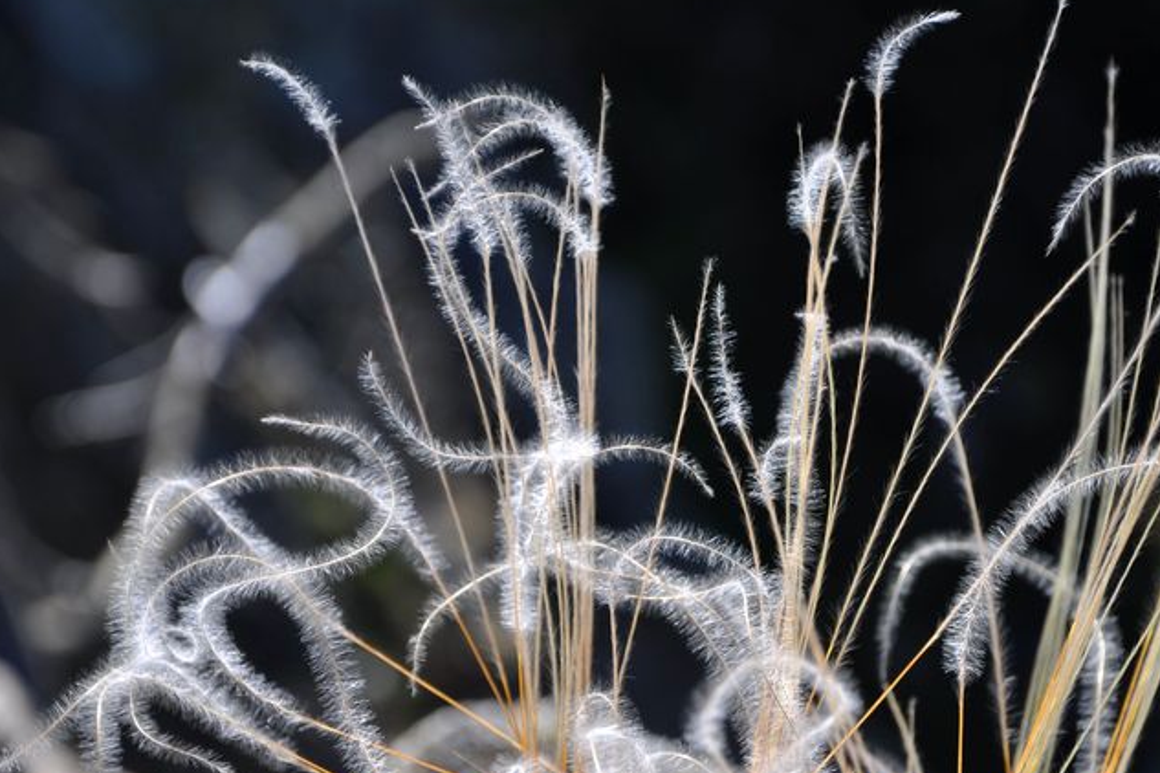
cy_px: 437
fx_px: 6400
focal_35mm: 199
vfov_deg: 6.9
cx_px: 695
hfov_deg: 10.4
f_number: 5.6
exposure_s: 1/200
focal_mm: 105
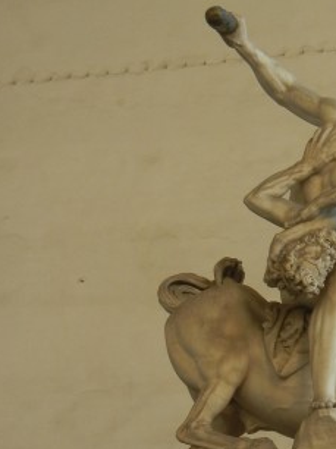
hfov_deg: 14.8
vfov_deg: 19.8
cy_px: 362
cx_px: 343
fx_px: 1270
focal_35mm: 98
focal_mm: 7.1
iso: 160
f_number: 3.7
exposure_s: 1/176
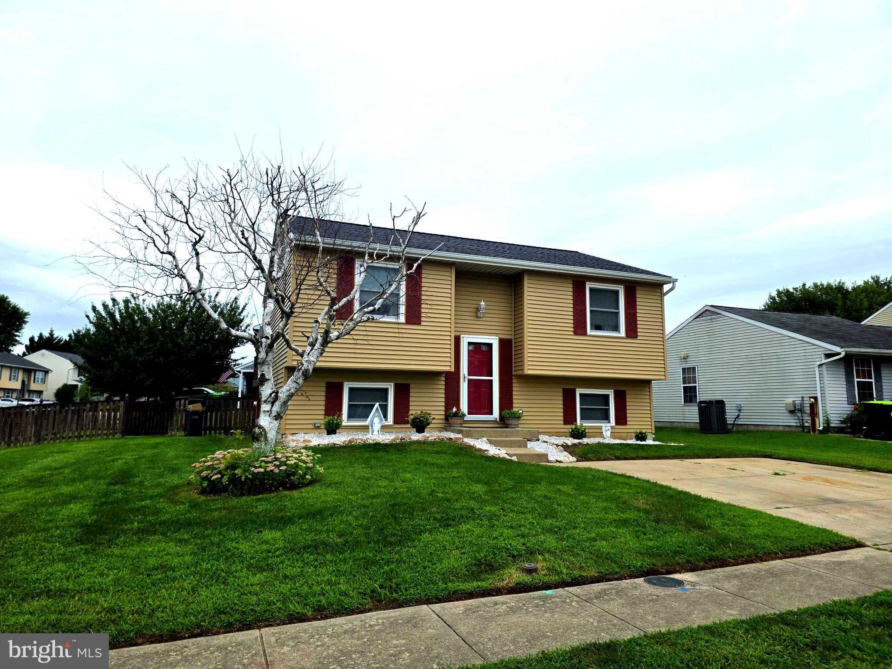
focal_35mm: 23
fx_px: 593
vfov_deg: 58.9
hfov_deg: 73.9
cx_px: 446
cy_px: 334
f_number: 1.7
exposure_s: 1/7944
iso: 80
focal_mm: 6.3
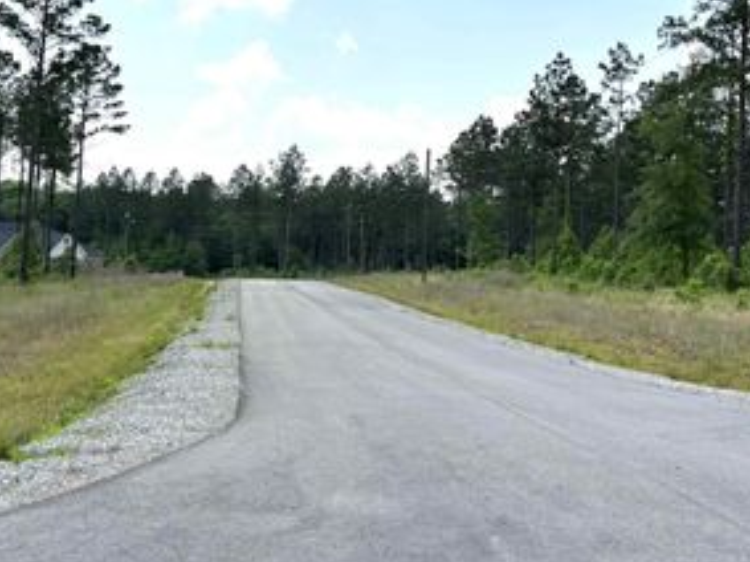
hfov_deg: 41.2
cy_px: 195
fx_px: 996
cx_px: 427
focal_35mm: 46
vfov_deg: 31.3
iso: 50
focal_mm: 5.96
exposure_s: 1/3937
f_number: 1.6
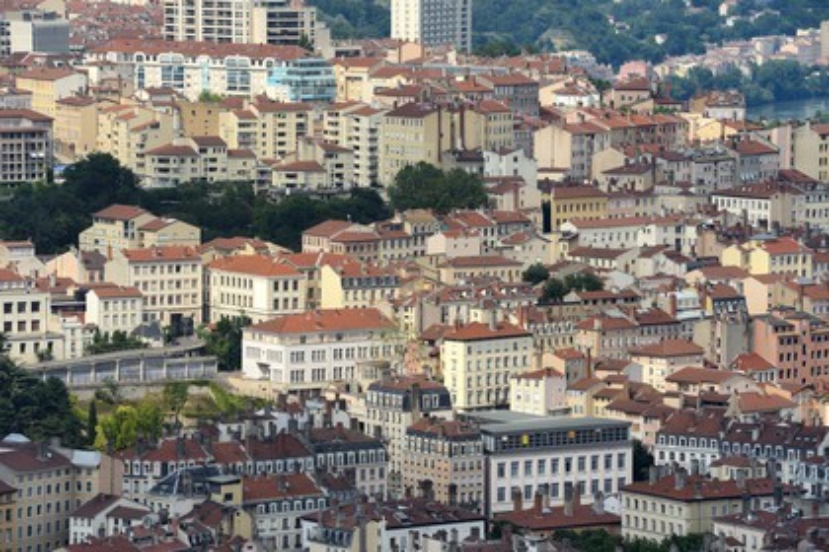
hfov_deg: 10.3
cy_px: 276
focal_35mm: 200
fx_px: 4605
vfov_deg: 6.9
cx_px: 414
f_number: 13
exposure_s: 1/320
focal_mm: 200
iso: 200
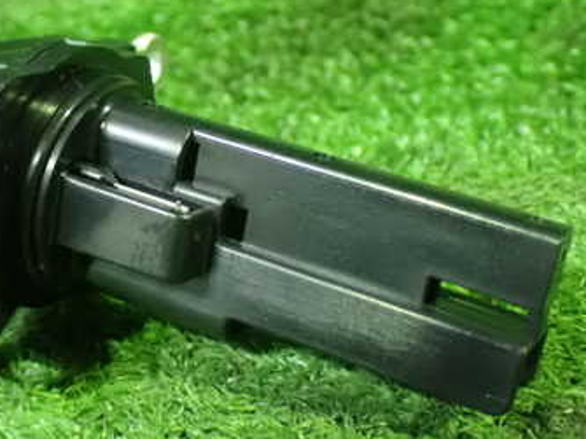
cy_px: 205
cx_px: 121
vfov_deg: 21.6
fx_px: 1151
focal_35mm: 68
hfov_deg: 28.0
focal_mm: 6.83
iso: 1600
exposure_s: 1/40
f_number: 2.7
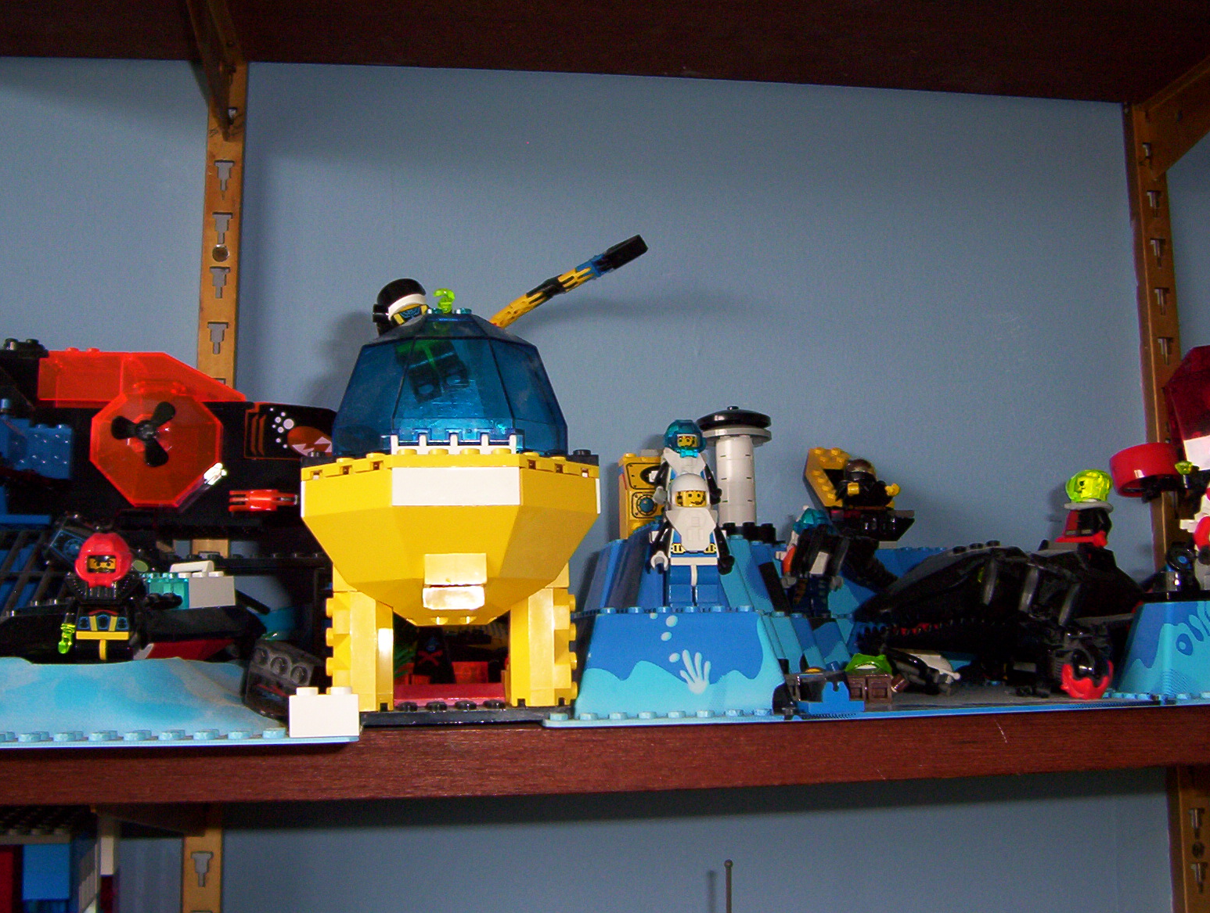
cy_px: 439
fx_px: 1331
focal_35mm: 38
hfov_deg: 48.9
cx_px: 582
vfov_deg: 37.9
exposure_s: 1/30
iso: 140
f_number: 2.76
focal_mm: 5.54
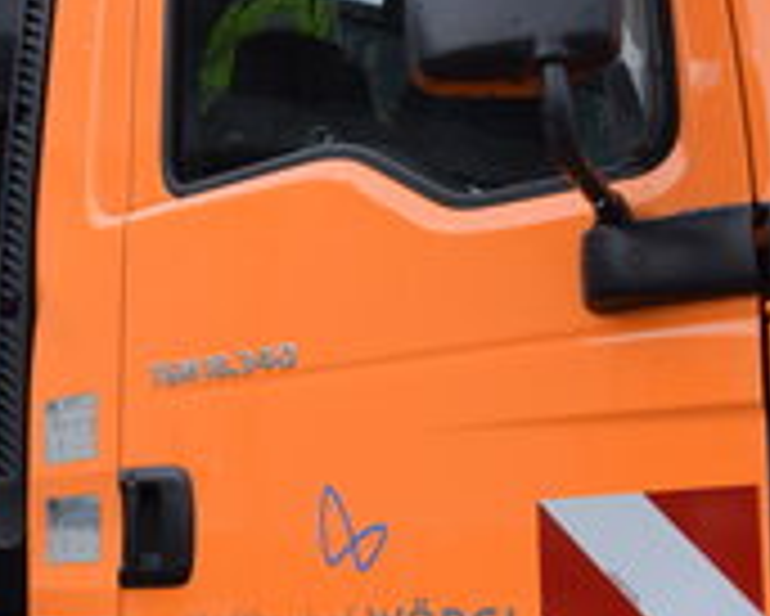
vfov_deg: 21.5
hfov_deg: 25.8
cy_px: 373
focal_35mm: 71
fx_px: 1619
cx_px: 63
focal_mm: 18
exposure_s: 1/250
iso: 400
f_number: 8
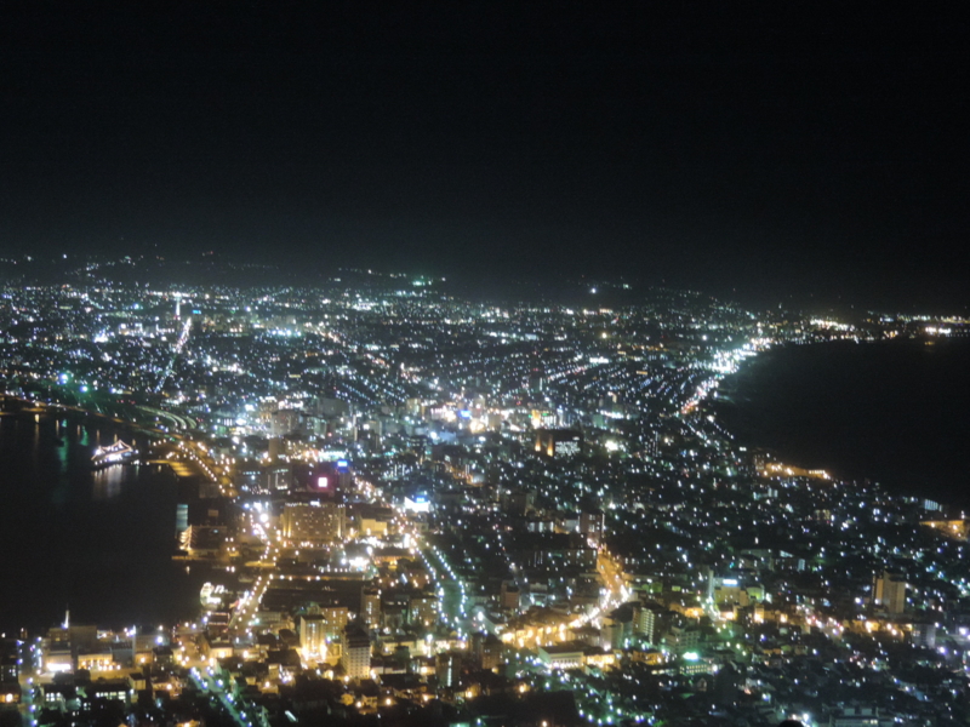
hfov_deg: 40.4
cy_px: 364
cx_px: 485
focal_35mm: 47
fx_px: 1317
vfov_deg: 30.9
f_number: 3.5
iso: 800
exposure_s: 1/2
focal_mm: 8.3
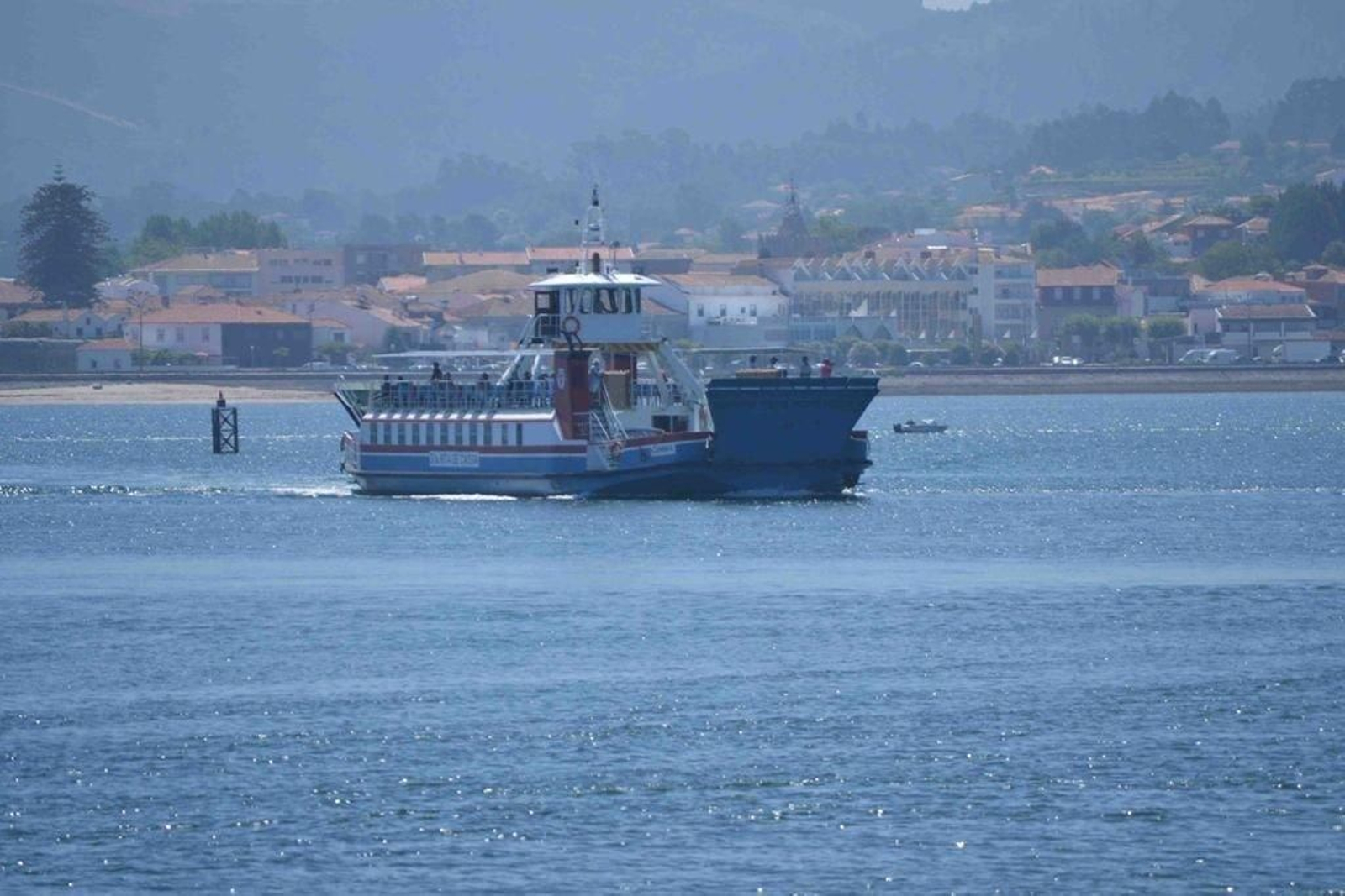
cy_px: 448
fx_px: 11209
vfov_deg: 4.6
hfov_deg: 6.9
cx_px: 672
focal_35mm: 300
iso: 100
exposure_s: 1/500
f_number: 5.6
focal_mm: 200
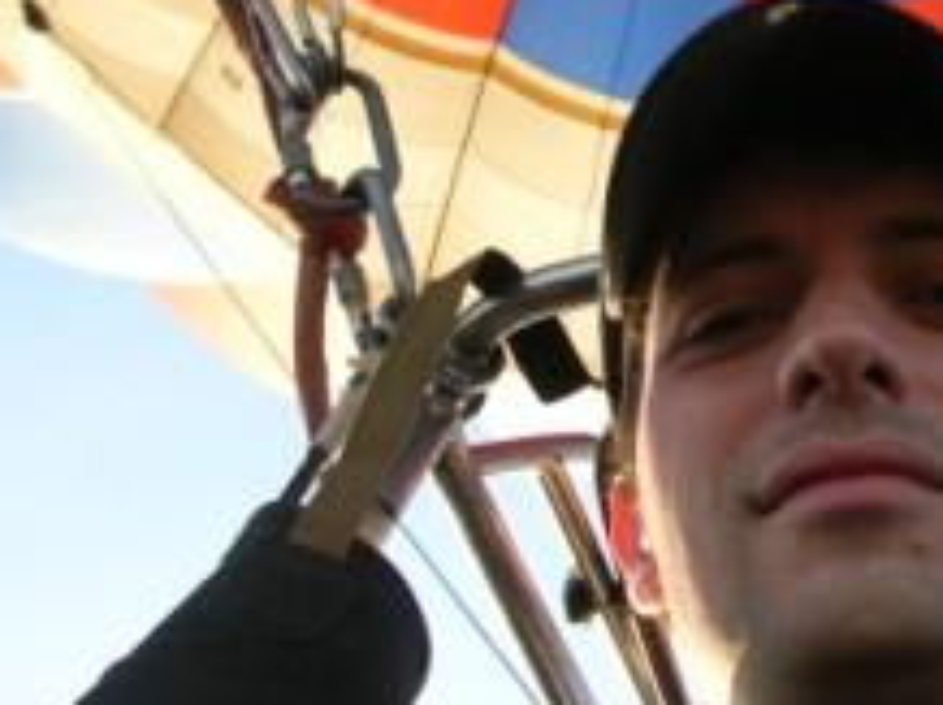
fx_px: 1959
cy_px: 197
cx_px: 934
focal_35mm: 72
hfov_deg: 25.7
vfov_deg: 20.3
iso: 50
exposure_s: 1/256
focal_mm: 5.8
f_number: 2.8
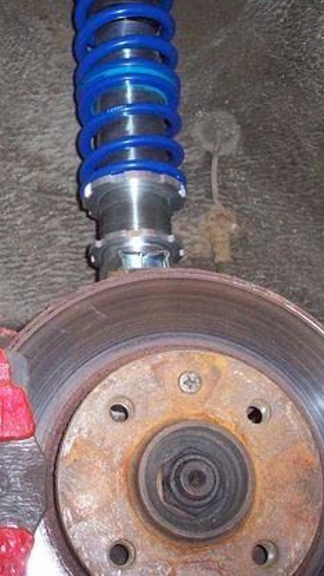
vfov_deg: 33.8
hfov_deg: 19.2
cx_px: 55
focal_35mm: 62
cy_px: 270
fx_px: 947
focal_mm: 6.2
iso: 160
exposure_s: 1/64
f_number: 2.8
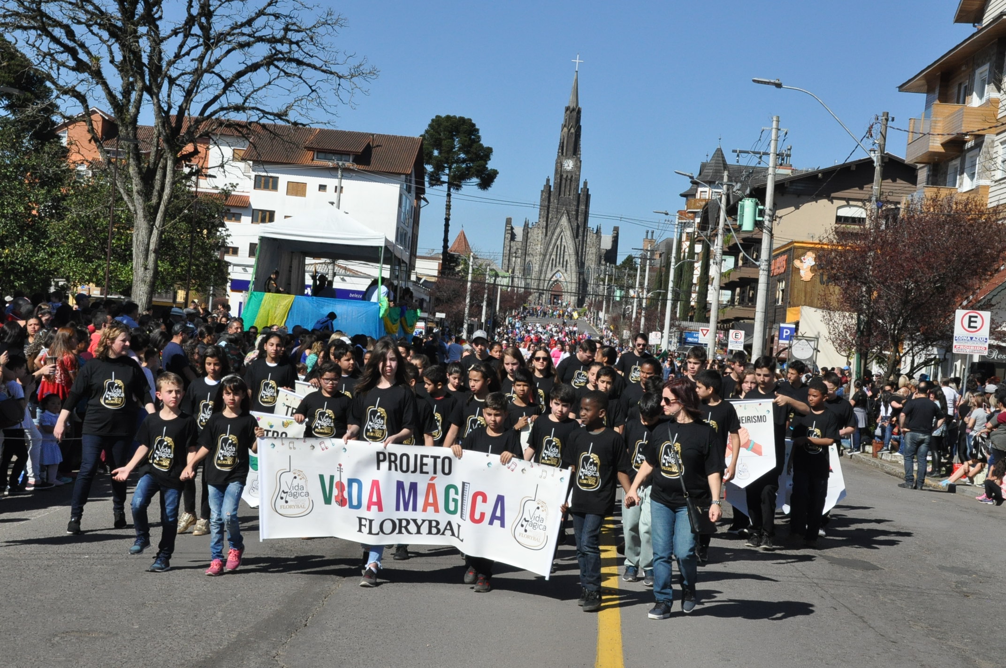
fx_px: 1758
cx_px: 503
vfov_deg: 21.5
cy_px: 334
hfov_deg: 31.9
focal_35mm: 63
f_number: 16
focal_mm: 42
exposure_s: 1/1000
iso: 1250
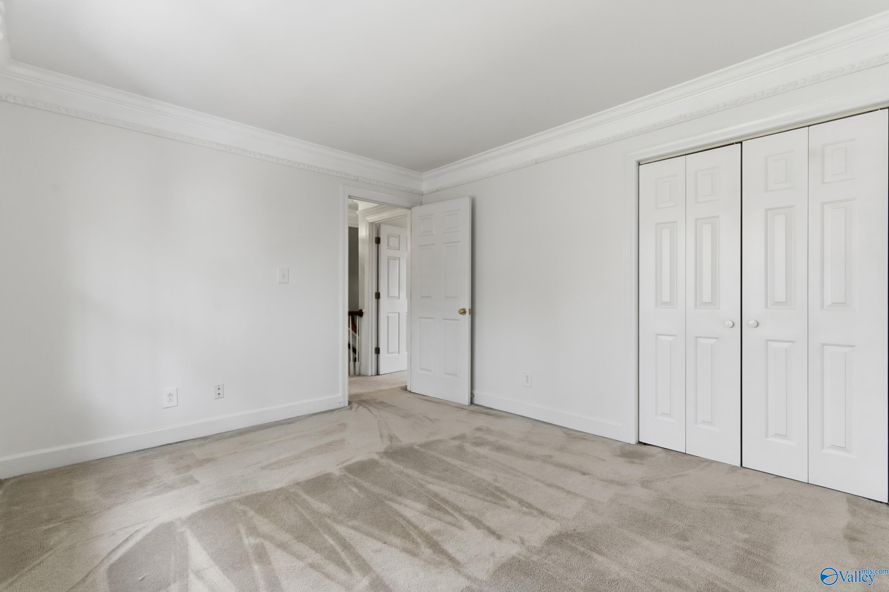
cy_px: 296
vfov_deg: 73.7
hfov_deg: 96.7
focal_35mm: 16
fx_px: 395
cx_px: 444
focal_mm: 16
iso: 250
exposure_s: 1/100
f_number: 9
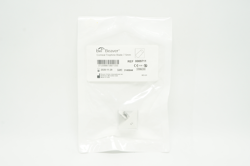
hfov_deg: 46.4
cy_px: 83
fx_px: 291
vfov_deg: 31.8
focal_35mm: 42
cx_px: 125
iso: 400
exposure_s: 1/15
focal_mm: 28
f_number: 11
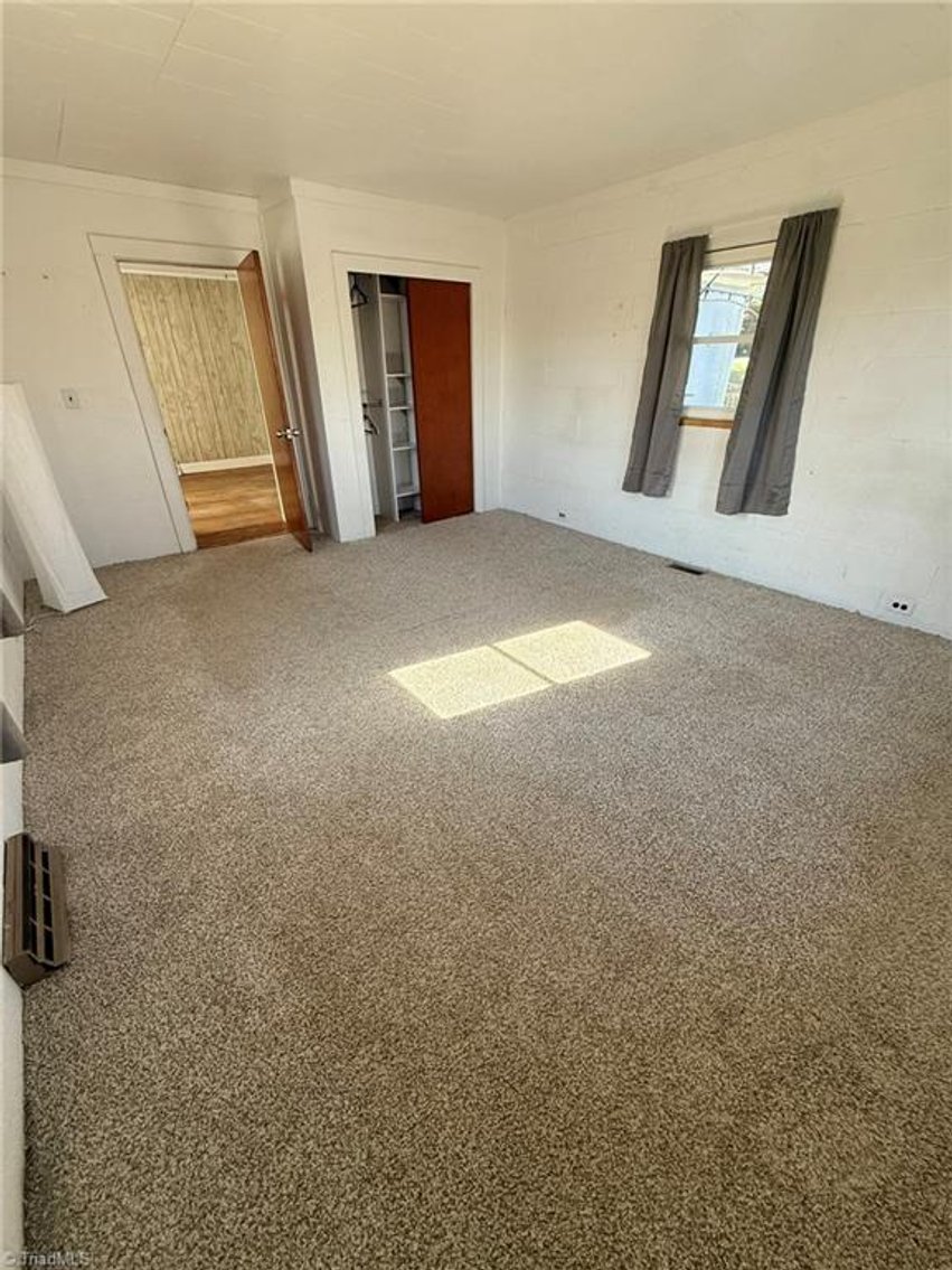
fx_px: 513
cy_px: 635
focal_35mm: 14
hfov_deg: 85.7
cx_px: 476
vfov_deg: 102.1
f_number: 2.2
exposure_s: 1/99
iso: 125
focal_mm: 2.22
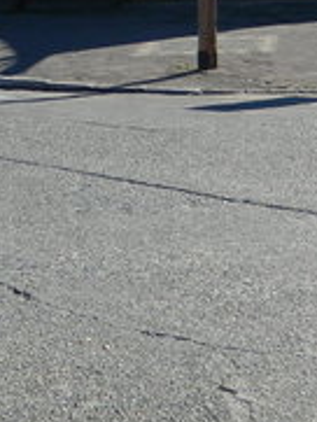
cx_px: 35
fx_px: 1671
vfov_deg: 13.8
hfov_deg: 10.8
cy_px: -154
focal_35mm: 137
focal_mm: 5.6
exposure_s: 1/800
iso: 110
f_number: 3.2
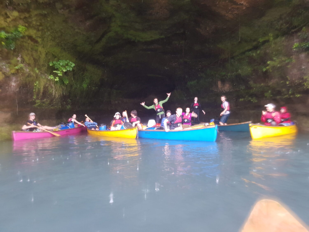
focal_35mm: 26
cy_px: 116
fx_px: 232
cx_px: 154
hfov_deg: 67.3
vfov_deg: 53.1
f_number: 1.7
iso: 160
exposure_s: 1/33
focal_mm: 4.2
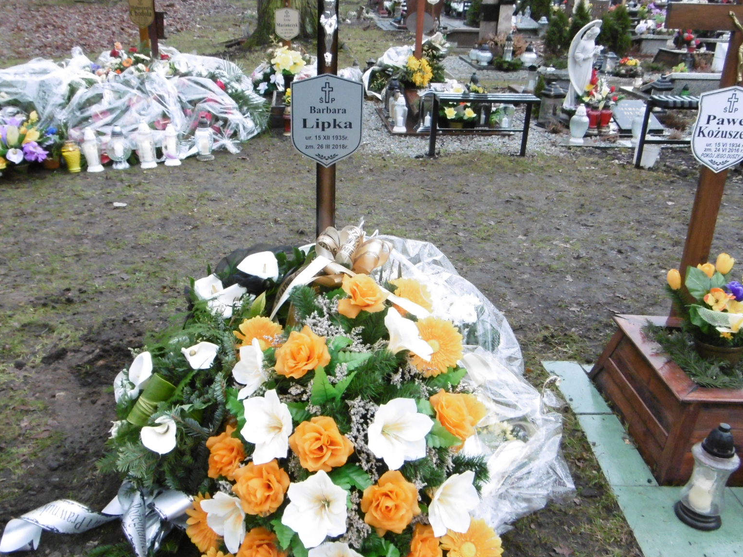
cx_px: 354
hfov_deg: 56.8
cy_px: 271
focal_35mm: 32
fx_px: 687
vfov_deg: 44.2
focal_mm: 4.3
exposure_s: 1/60
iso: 320
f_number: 3.1
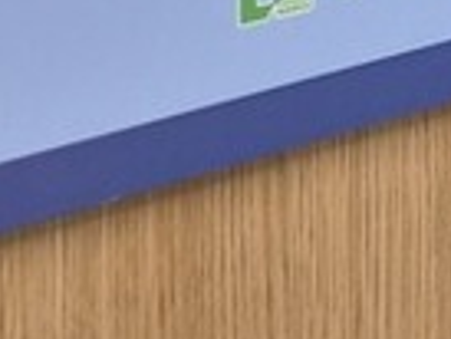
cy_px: -666
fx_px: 1969
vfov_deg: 8.4
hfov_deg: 10.9
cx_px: 1106
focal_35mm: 151
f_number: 1.8
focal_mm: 5.4
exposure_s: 1/120
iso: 100
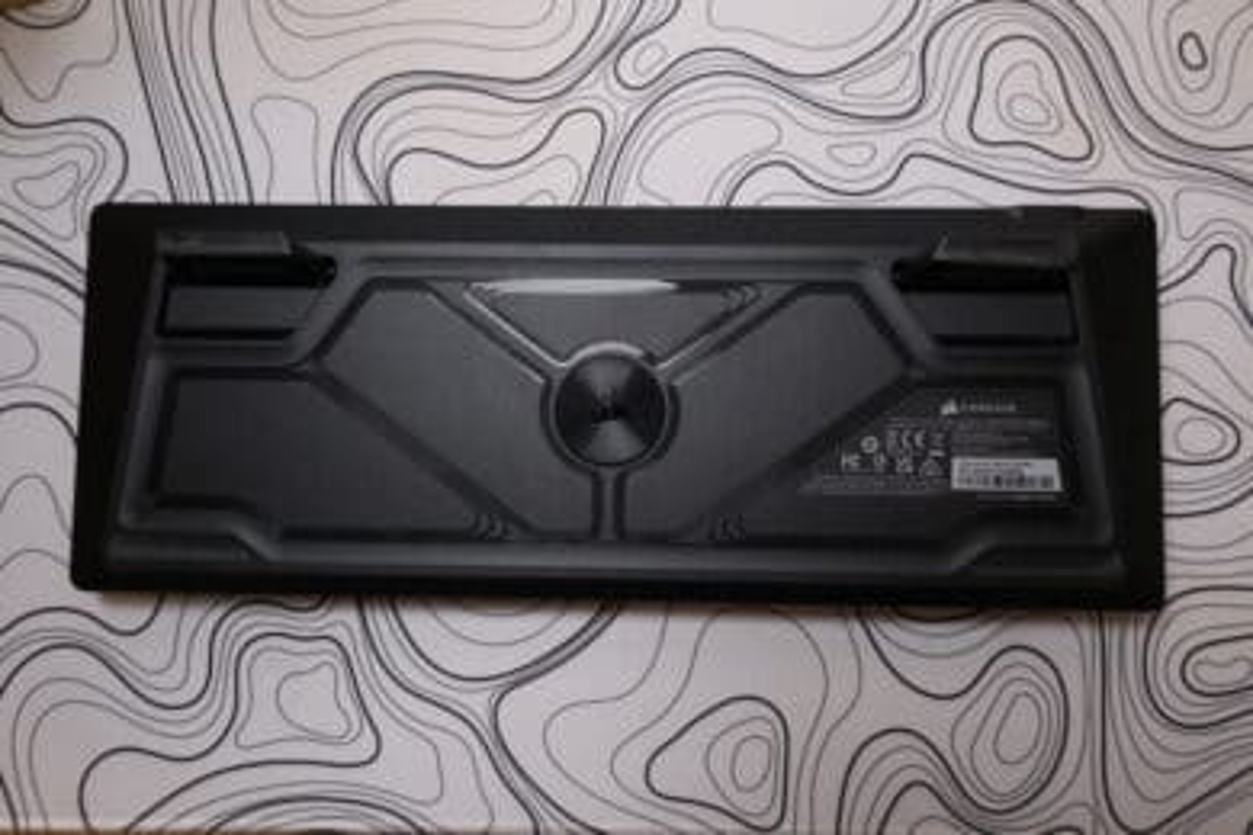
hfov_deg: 65.5
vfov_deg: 46.4
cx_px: 626
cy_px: 418
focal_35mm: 28
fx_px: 974
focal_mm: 18.5
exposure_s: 1/100
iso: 3200
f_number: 8
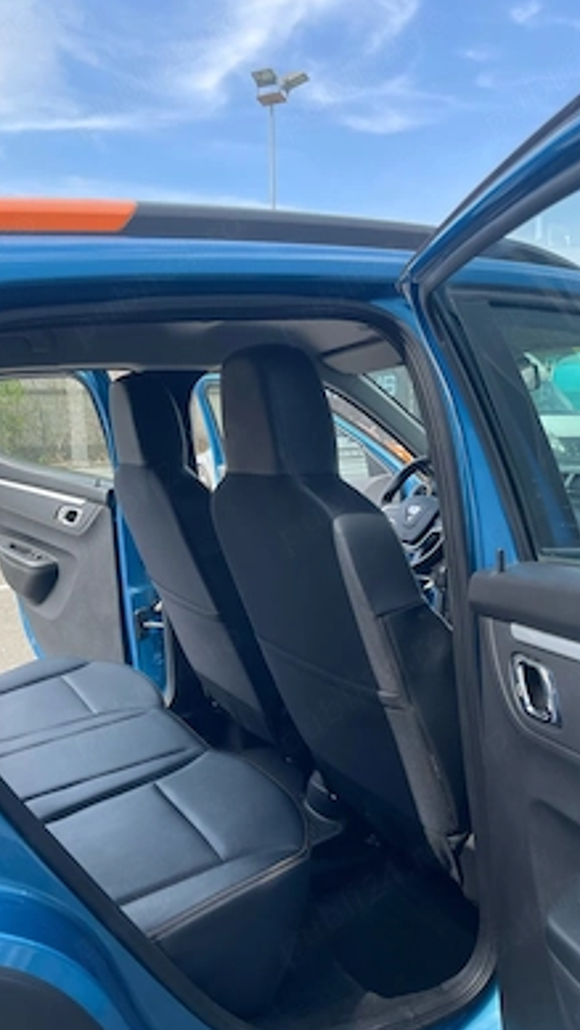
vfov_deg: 67.9
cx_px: 209
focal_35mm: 28
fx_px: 765
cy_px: 516
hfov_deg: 41.2
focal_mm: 5.1
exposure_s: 1/561
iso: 32
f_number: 1.6
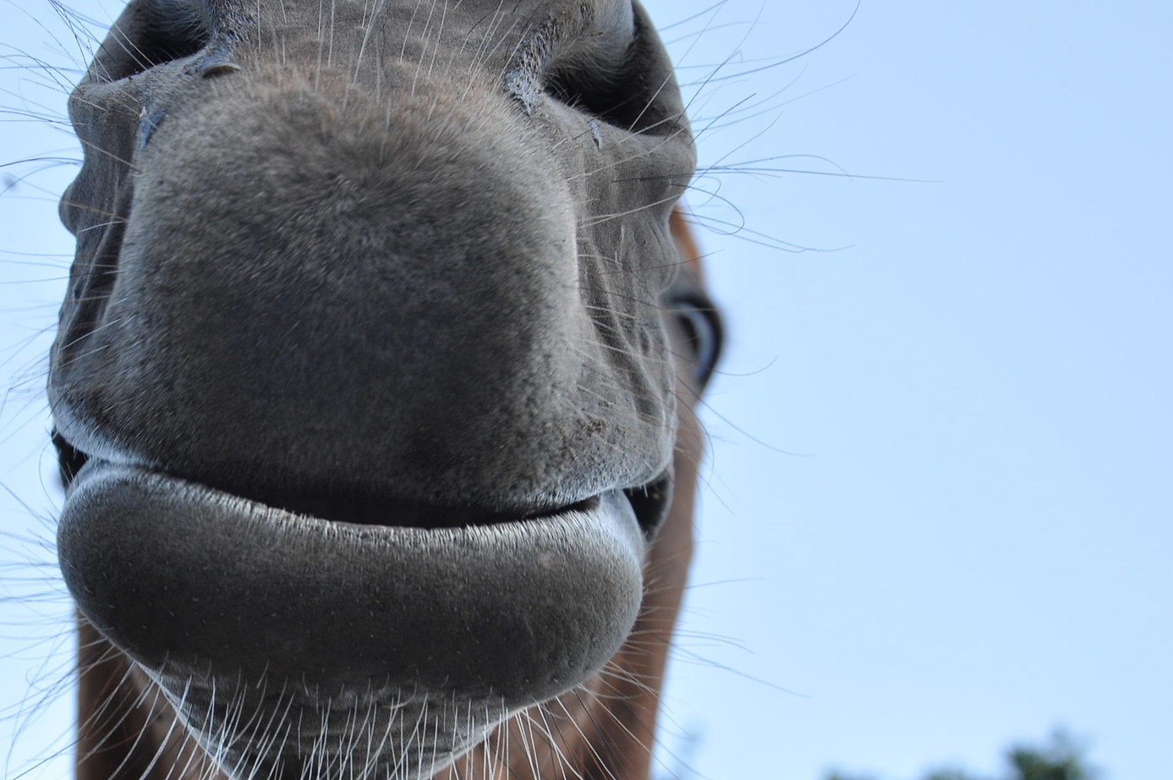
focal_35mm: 65
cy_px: 565
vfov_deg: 20.8
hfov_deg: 30.6
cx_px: 326
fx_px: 2111
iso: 280
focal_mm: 25
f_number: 5.6
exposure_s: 1/125
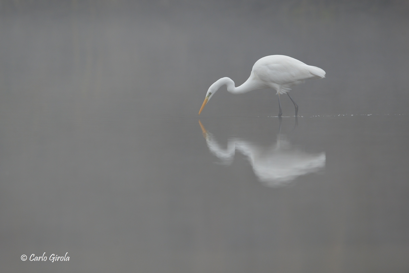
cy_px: 136
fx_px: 6815
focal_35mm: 600
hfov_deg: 3.4
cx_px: 204
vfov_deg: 2.3
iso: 800
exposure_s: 1/400
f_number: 5.6
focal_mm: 600
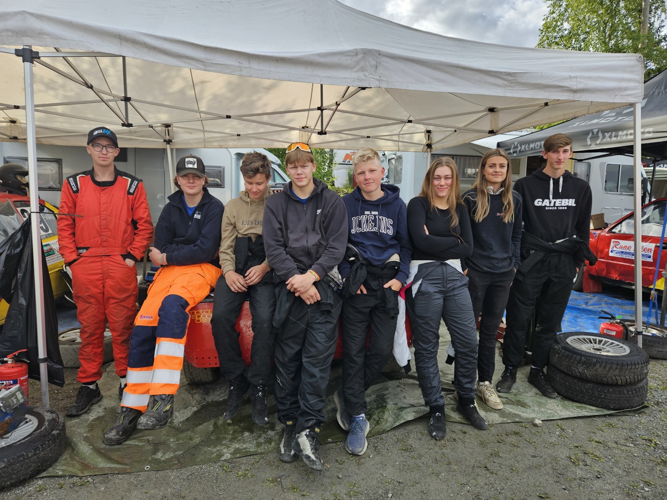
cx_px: 334
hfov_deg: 73.9
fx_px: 443
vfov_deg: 58.9
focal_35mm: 23
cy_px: 250
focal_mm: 5.4
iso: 25
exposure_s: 1/468
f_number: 1.8
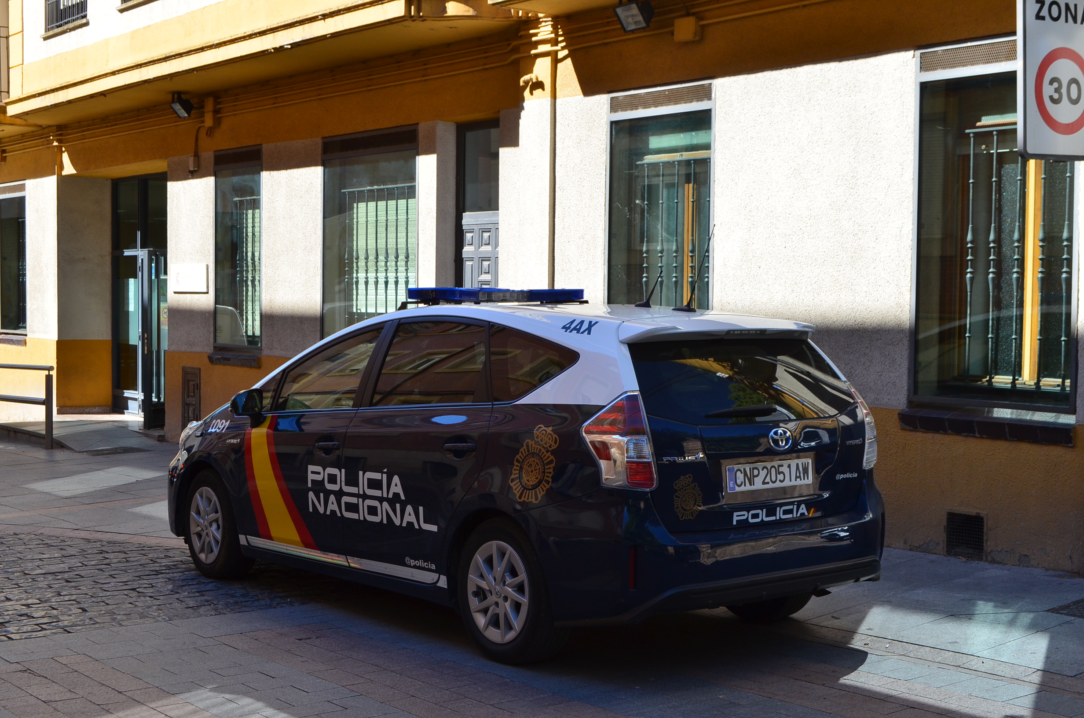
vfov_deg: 26.4
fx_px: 1532
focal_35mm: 51
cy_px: 359
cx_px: 542
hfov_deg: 39.0
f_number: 10
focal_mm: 34
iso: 400
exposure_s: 1/250
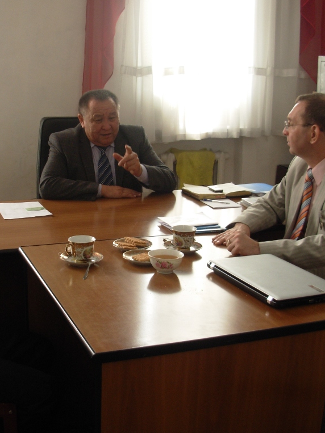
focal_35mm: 51
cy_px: 217
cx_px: 112
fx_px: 639
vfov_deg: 37.5
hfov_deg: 28.4
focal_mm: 6.3
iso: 50
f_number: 2.9
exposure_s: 1/42.7
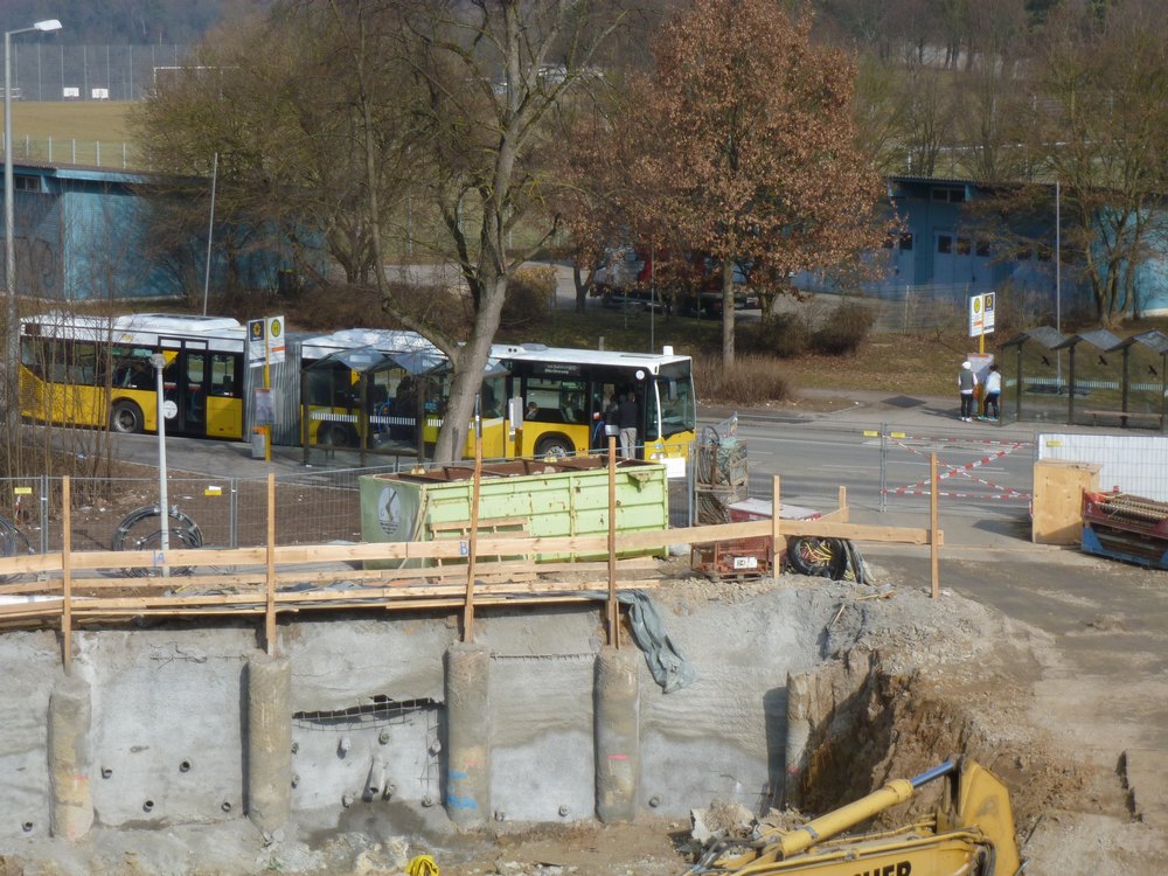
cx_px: 584
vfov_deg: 15.4
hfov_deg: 20.4
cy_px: 438
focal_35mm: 96
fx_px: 3239
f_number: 5
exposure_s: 1/400
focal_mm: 17.3
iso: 100
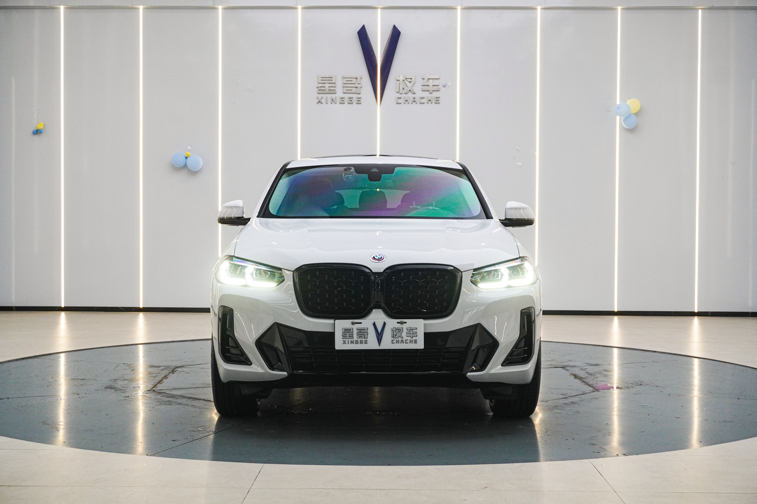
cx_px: 378
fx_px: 1072
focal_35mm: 51
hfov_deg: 38.9
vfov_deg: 26.5
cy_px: 252
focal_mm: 34
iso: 800
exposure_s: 1/80
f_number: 6.3
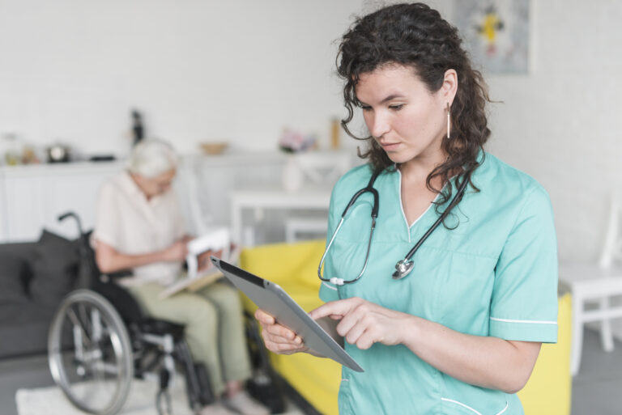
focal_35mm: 50
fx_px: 864
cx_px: 311
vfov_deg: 27.0
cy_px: 208
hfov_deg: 39.6
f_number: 2.5
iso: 400
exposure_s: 1/80
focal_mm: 50
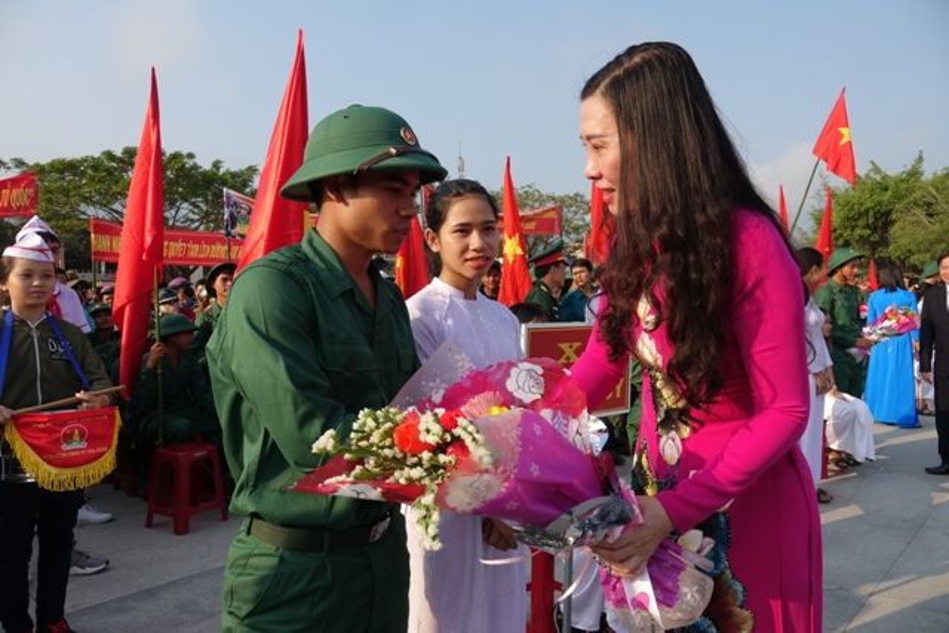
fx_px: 633
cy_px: 316
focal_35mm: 24
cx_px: 474
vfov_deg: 53.2
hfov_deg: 73.7
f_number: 4
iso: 100
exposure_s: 1/500
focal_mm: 8.87
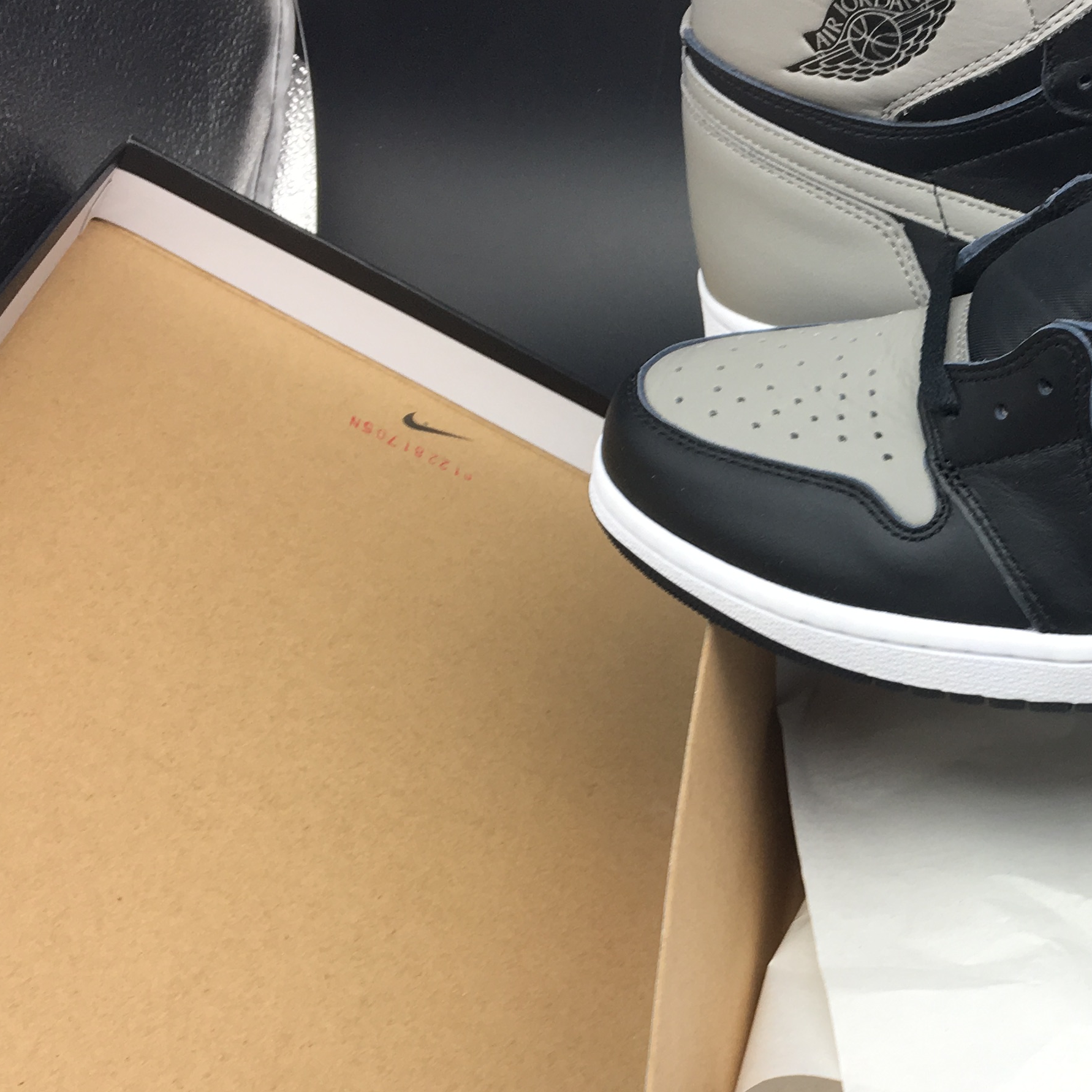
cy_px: 632
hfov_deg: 28.3
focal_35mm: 58
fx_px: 2070
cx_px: 1003
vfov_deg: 29.5
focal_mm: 4.15
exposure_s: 1/50
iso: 25
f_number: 2.2
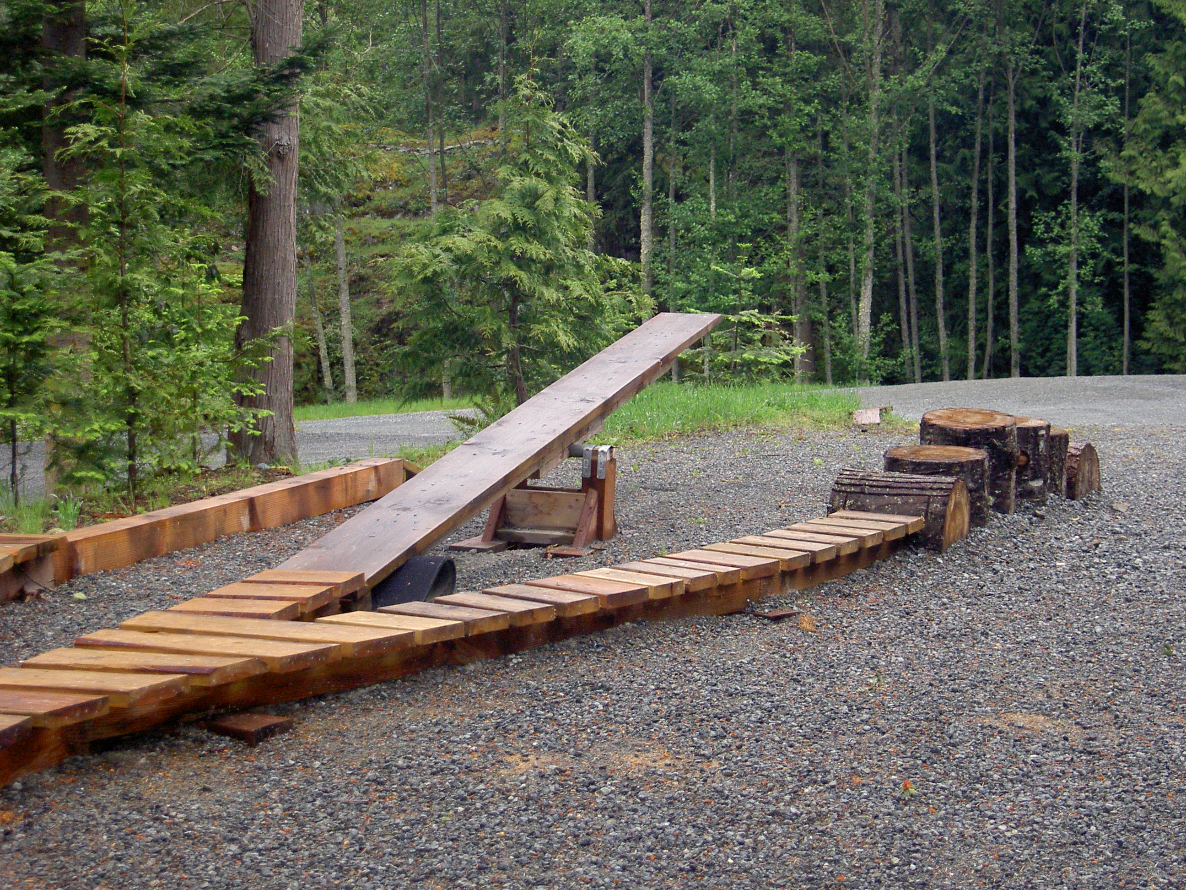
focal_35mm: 69
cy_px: 445
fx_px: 2364
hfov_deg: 28.2
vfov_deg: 21.3
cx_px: 593
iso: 100
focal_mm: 14.2
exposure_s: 1/80
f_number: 3.7
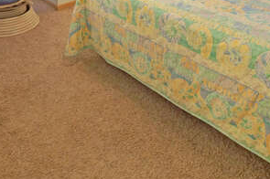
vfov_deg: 31.5
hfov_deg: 49.5
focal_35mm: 39
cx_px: 149
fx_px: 292
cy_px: 0
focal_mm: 10
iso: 1000
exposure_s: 1/60
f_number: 4
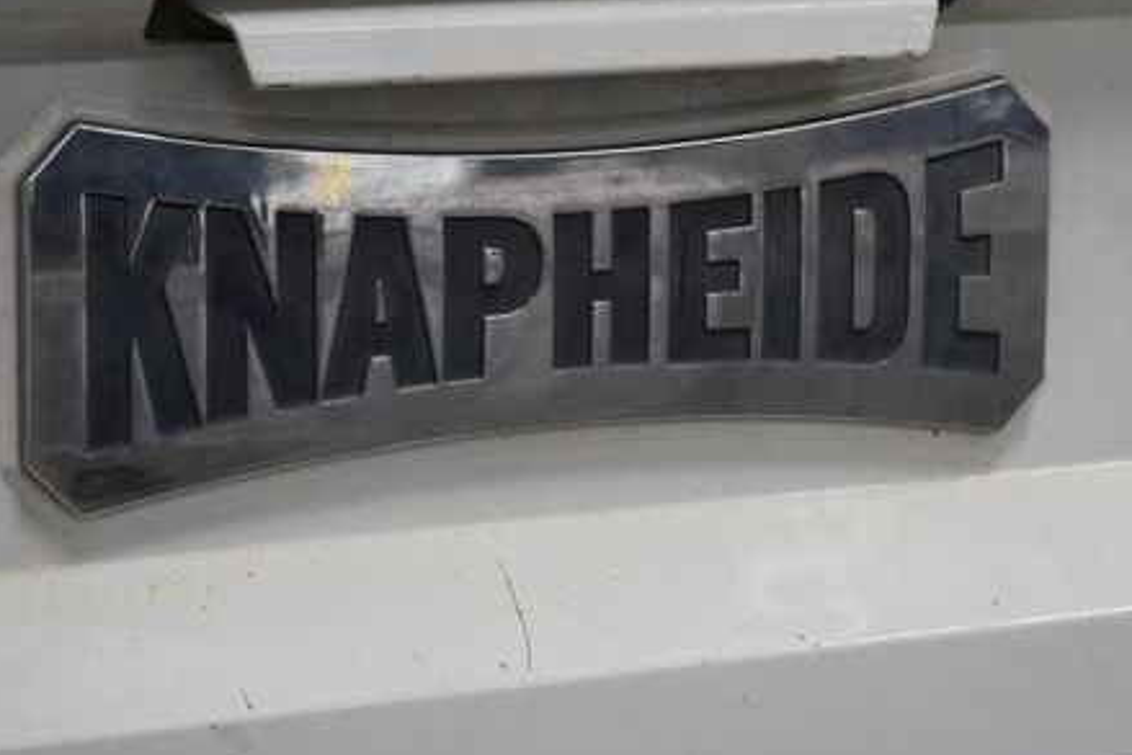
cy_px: 269
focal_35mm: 153
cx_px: 598
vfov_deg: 9.0
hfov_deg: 13.4
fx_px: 4812
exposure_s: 1/125
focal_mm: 70
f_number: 5
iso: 1600
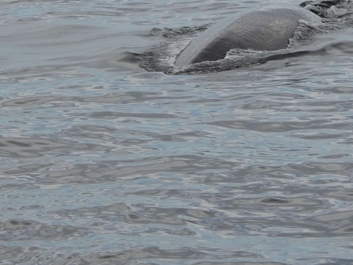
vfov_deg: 3.4
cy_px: -8
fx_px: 4395
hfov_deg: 4.6
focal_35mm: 431
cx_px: 202
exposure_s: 1/640
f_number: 5.6
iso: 80
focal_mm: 24.36
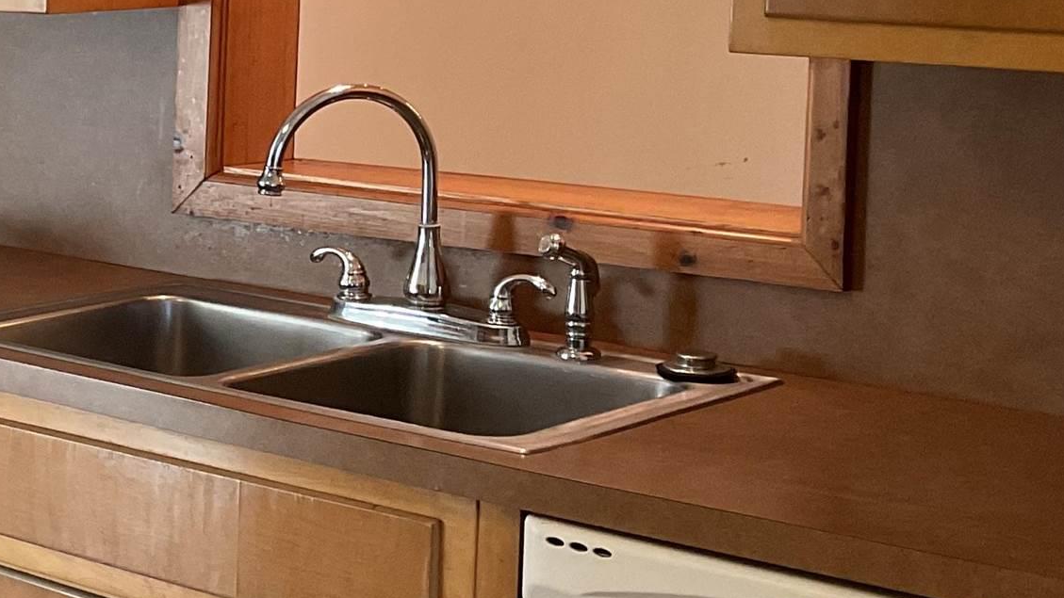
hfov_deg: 21.9
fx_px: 2426
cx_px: -370
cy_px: 142
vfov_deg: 14.0
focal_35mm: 86
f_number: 1.8
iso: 64
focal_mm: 3
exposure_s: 1/60
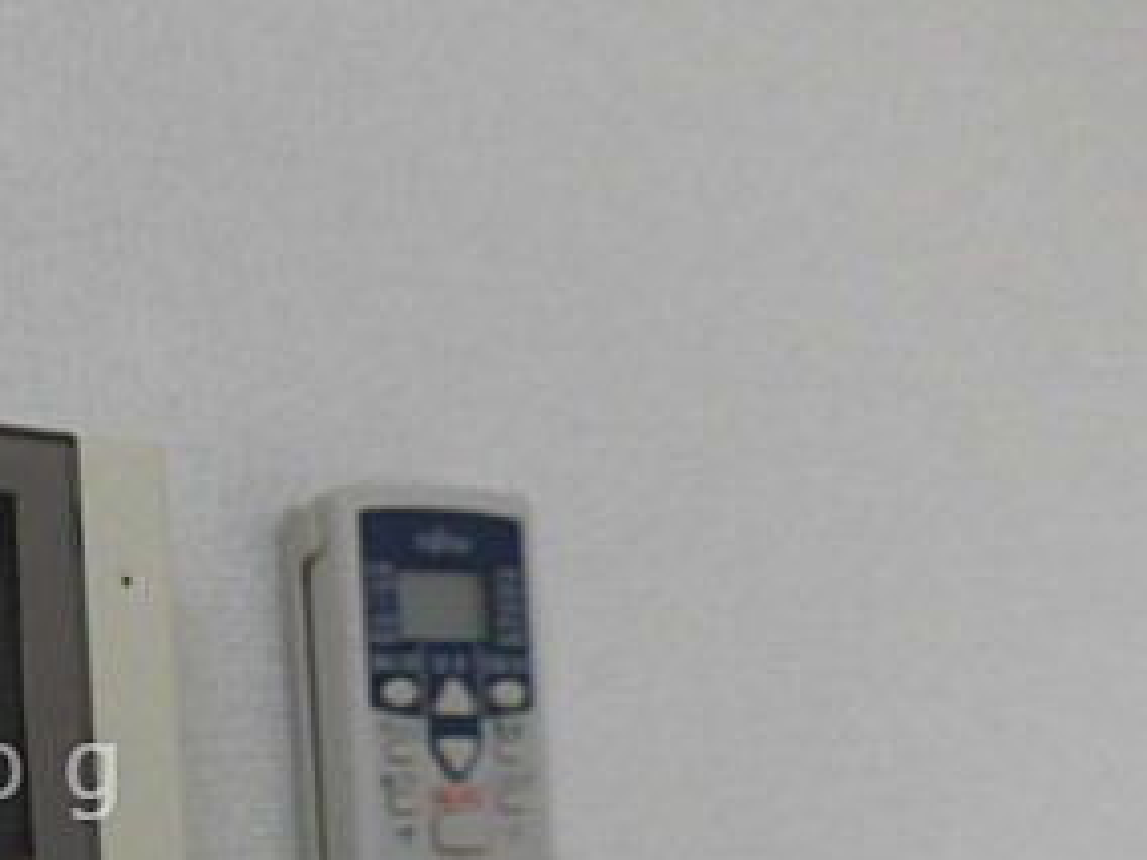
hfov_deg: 31.3
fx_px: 1789
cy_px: 771
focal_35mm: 54
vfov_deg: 26.2
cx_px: -137
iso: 200
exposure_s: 1/50
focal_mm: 4.3
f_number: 3.1
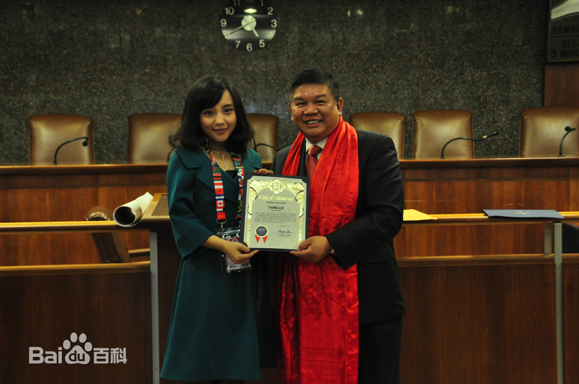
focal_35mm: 51
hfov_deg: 38.9
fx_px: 819
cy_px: 192
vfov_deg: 26.4
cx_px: 290
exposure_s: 1/30
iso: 1250
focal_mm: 34
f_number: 4.2
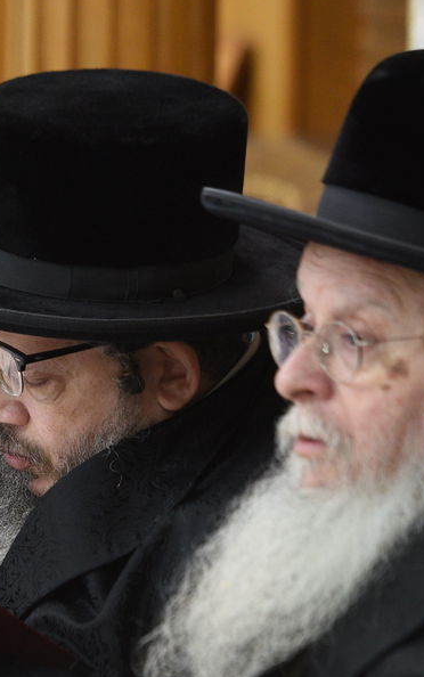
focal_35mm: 384
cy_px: 401
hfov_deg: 3.4
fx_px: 7089
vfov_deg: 5.5
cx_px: 33
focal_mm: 160
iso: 1600
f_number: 3.2
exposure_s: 1/160
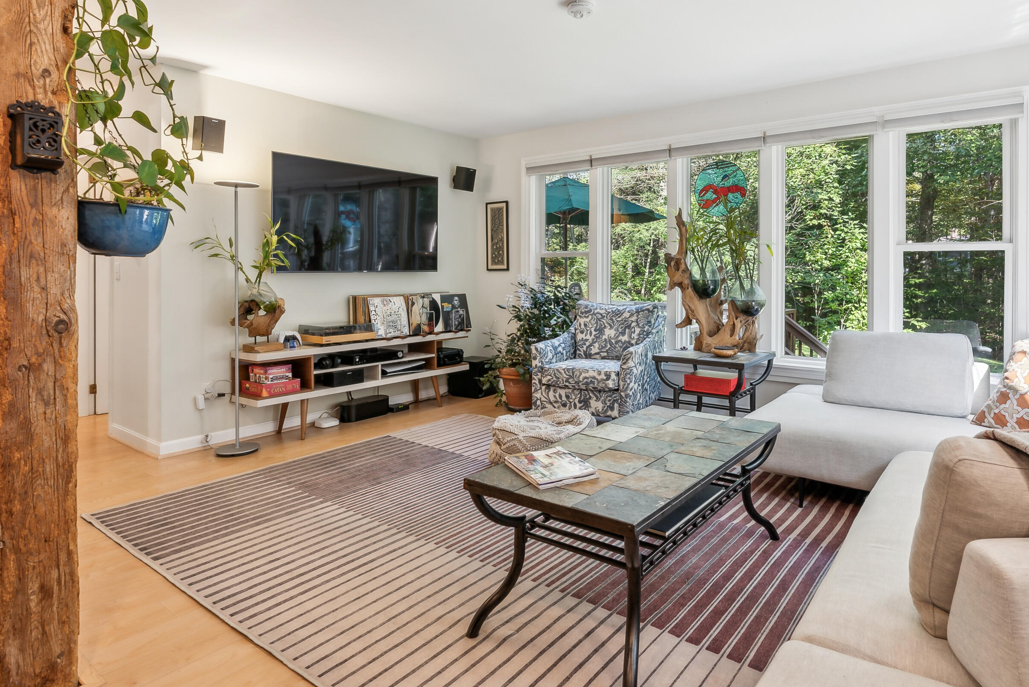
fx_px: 572
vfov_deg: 61.6
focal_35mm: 20
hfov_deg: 83.5
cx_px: 587
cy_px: 285
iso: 320
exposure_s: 1/10
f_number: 7.1
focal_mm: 16
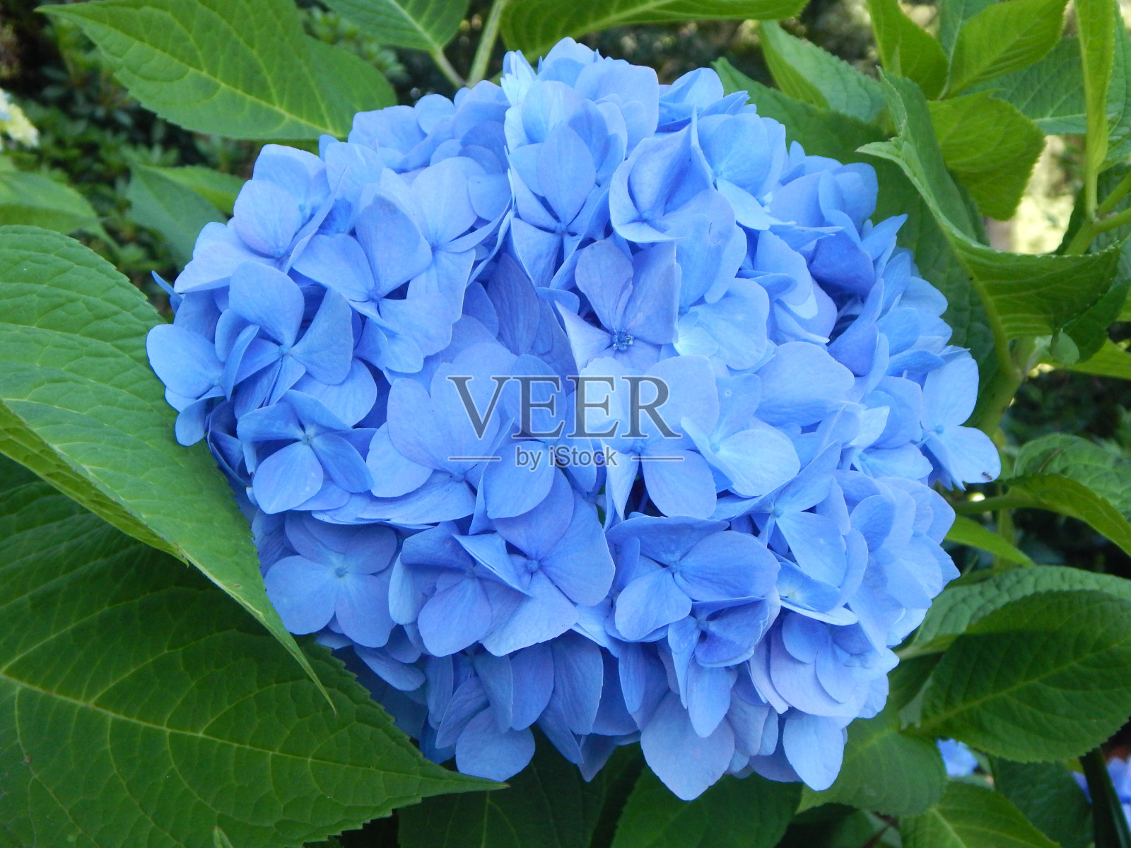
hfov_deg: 35.5
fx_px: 1764
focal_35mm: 54
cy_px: 424
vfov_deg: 27.0
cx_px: 566
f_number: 3.8
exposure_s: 1/200
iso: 400
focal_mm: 9.7
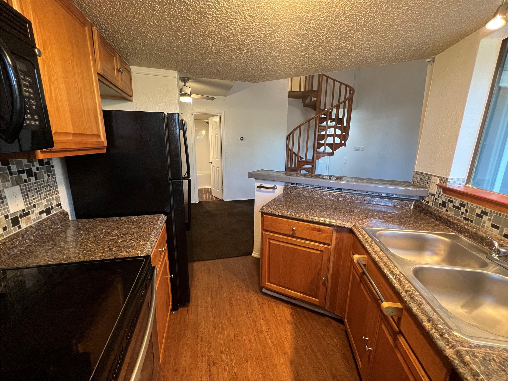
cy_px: 190
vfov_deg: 89.9
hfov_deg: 106.2
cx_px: 254
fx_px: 191
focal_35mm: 13
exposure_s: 1/60
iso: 320
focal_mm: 1.57
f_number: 1.8
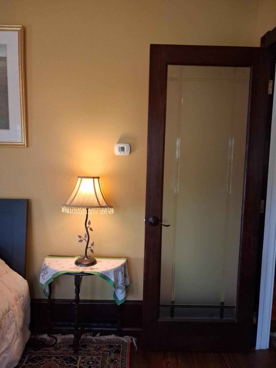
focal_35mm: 27
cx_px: 138
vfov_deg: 65.3
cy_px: 184
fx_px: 287
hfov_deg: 51.4
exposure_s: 1/100
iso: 400
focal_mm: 4
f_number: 1.8
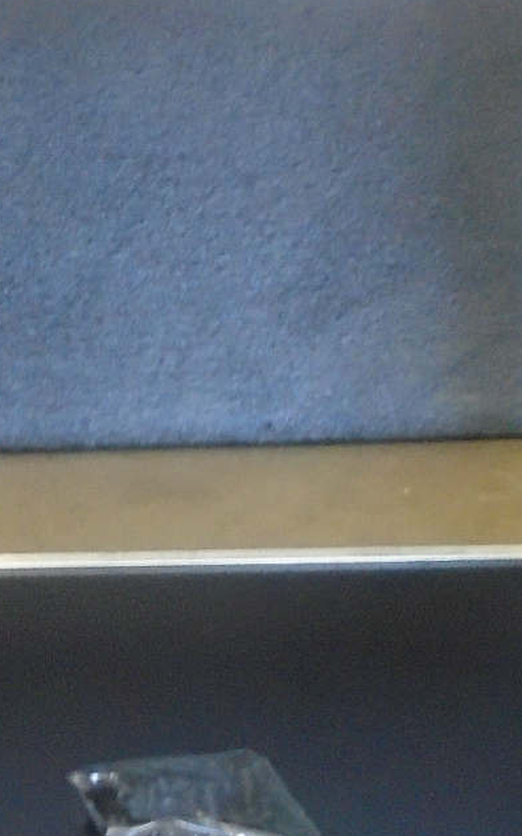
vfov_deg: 18.4
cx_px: 13
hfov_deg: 11.5
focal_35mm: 113
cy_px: 393
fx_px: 2572
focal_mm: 4.6
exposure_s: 1/20
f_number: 3.2
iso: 400
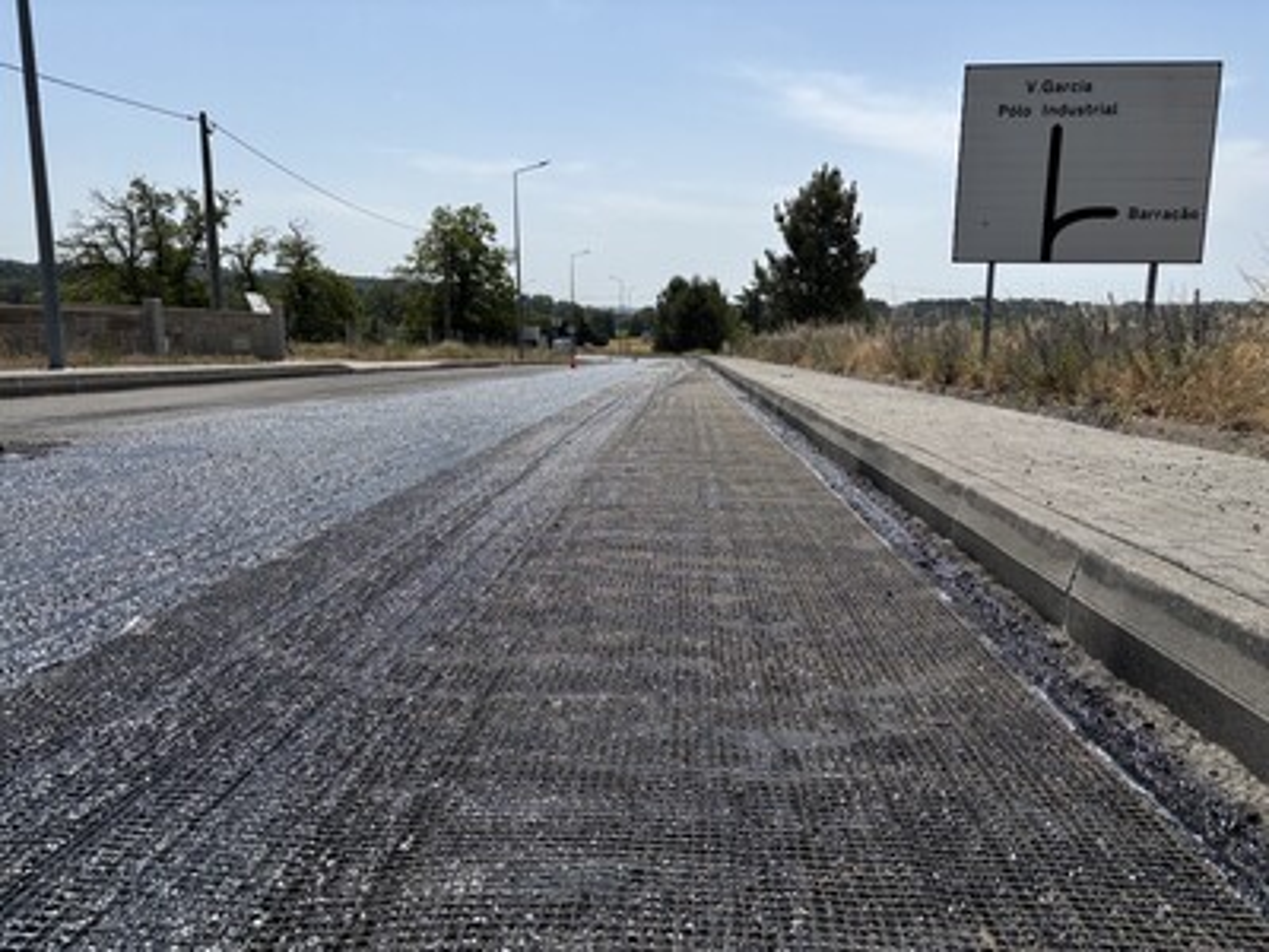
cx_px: 634
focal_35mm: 26
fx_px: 953
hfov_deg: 67.3
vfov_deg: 53.1
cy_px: 476
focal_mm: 5.96
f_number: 1.6
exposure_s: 1/4854
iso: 50
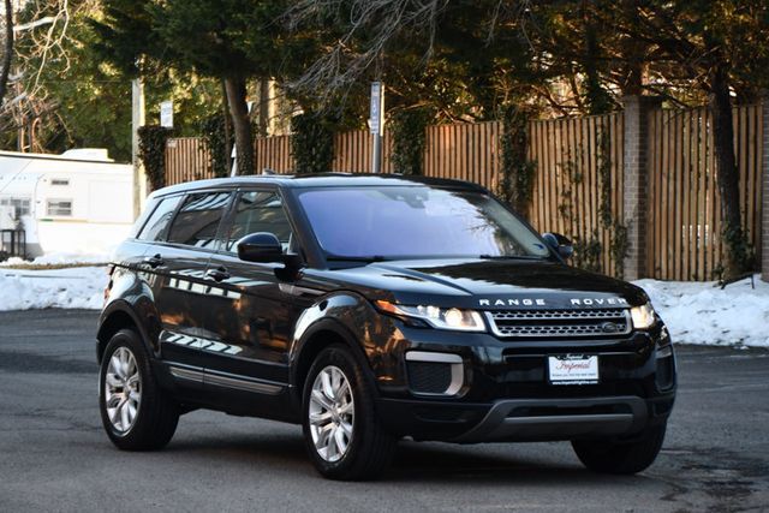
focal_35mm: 142
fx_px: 3034
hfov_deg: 14.4
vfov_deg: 9.7
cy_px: 256
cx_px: 384
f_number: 4.8
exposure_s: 1/250
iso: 450
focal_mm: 95
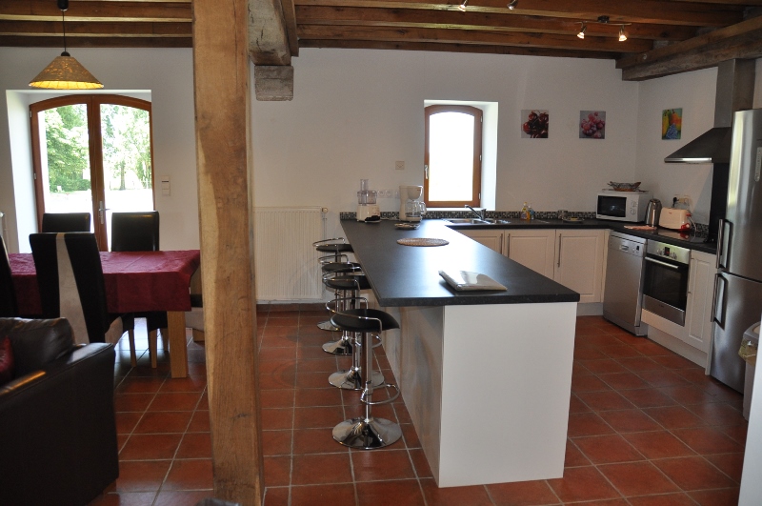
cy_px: 253
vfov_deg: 47.8
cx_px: 381
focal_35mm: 27
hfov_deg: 67.5
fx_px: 571
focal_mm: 18
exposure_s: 1/125
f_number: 3.5
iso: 640
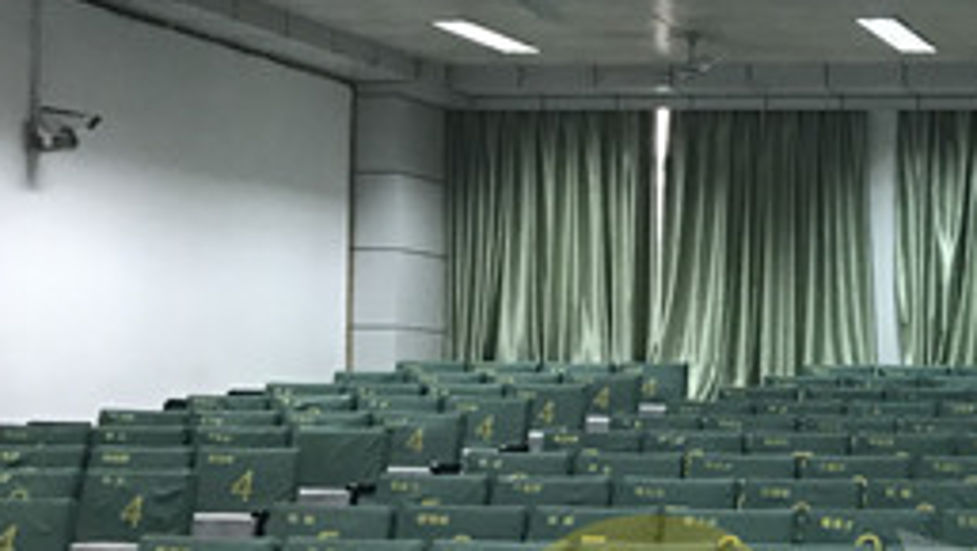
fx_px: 2152
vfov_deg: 14.5
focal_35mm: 83
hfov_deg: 23.0
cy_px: 408
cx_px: 1236
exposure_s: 1/17
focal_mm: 3.99
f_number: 1.8
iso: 80
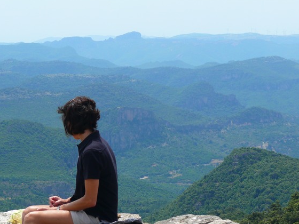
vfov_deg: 9.6
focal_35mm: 154
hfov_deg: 12.8
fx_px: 1330
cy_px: 116
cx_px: 111
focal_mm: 24.4
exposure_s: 1/250
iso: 100
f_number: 4.5
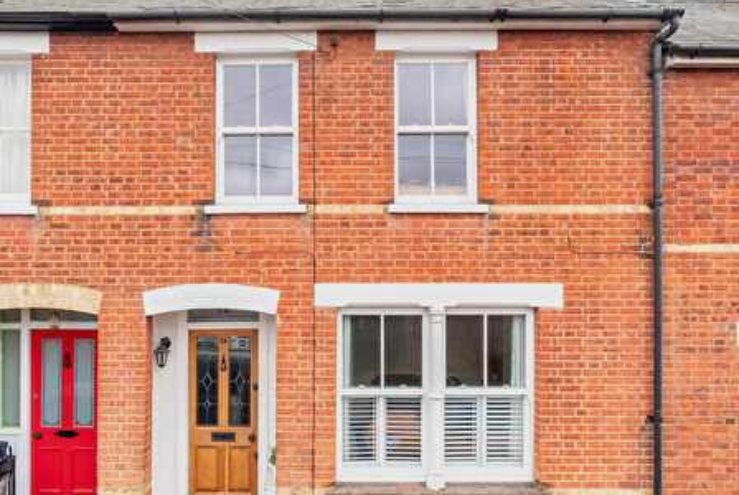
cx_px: 313
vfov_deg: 50.0
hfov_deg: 69.4
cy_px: 274
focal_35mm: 26
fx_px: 530
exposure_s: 1/640
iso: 2000
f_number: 7.1
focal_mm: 16.5
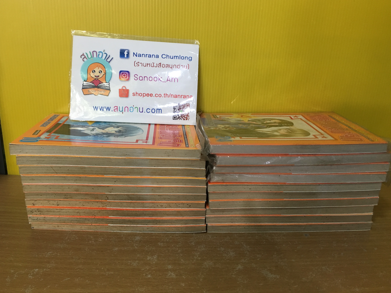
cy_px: 142
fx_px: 339
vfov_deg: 46.8
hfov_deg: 60.0
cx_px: 193
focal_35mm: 30
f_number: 2.2
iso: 125
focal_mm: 4.15
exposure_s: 1/33
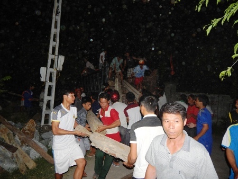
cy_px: 90
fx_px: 158
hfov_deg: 73.9
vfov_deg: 58.9
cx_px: 119
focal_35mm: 23
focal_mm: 4
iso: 200
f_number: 3
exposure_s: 1/30
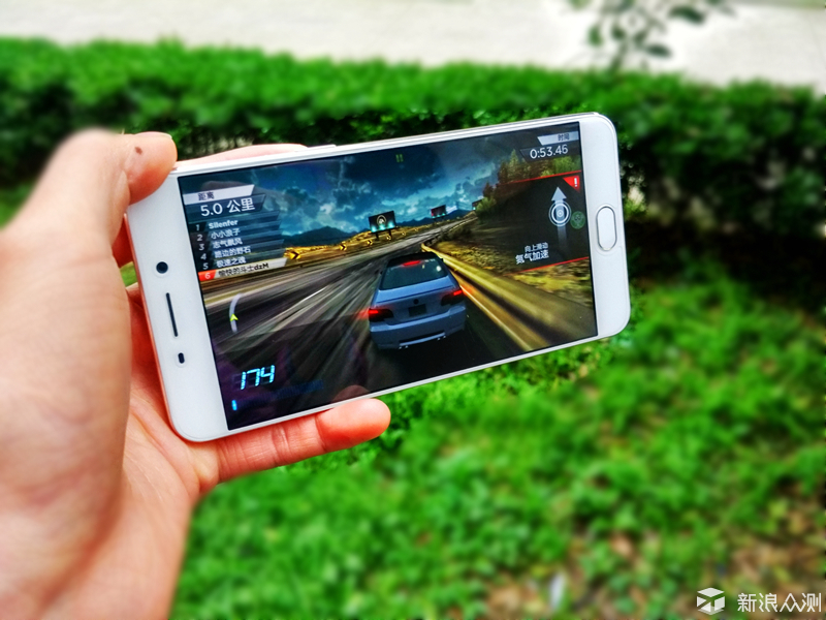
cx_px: 413
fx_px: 716
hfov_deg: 60.0
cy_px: 310
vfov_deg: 46.8
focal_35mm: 30
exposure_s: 1/25
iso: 379
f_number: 2
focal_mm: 4.12
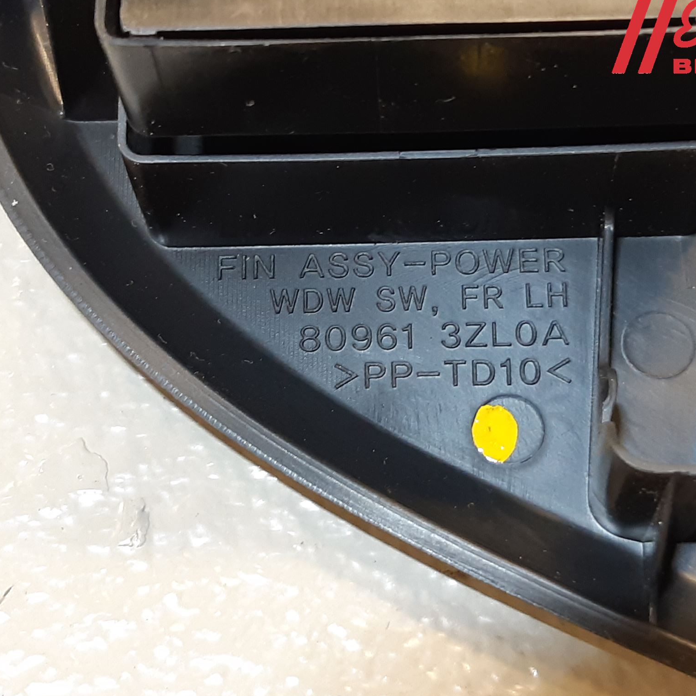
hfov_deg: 52.1
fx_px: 705
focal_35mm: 31
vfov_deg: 52.5
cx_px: 424
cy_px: 348
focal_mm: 3.93
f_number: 1.7
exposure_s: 1/50
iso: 125
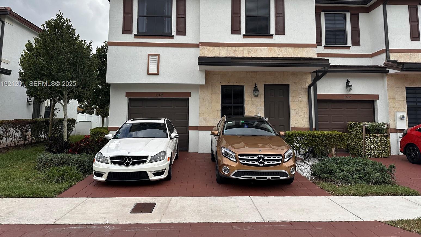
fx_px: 301
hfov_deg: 69.8
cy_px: 84
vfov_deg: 42.5
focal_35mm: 27
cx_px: 209
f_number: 1.78
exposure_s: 1/1779
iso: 80
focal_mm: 6.86
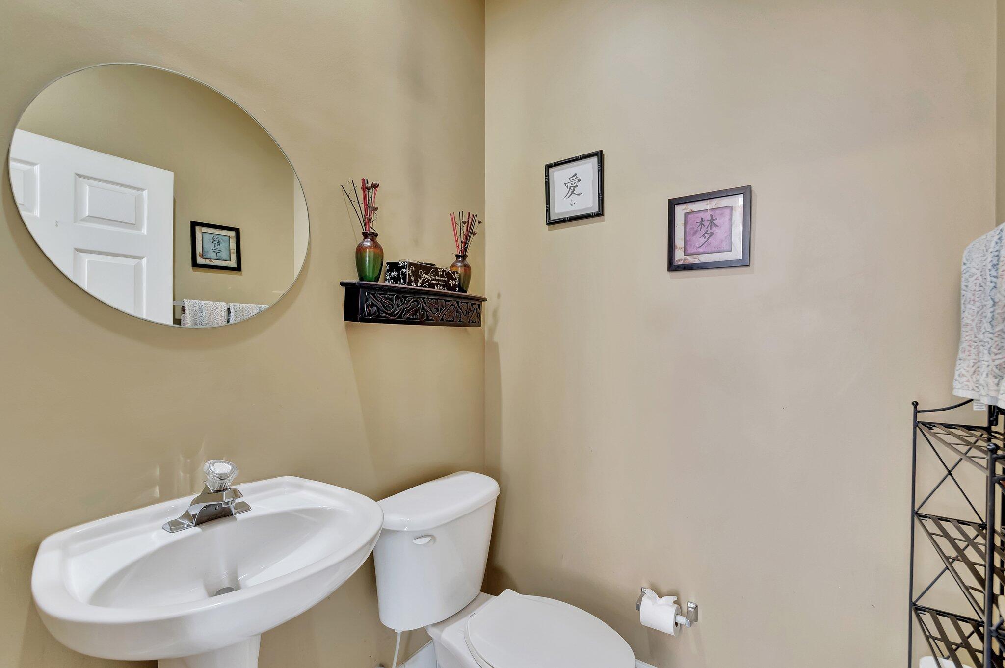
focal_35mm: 15
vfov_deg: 77.2
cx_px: 502
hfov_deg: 100.4
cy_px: 334
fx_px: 418
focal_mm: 10
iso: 640
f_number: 8
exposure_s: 1/1.67
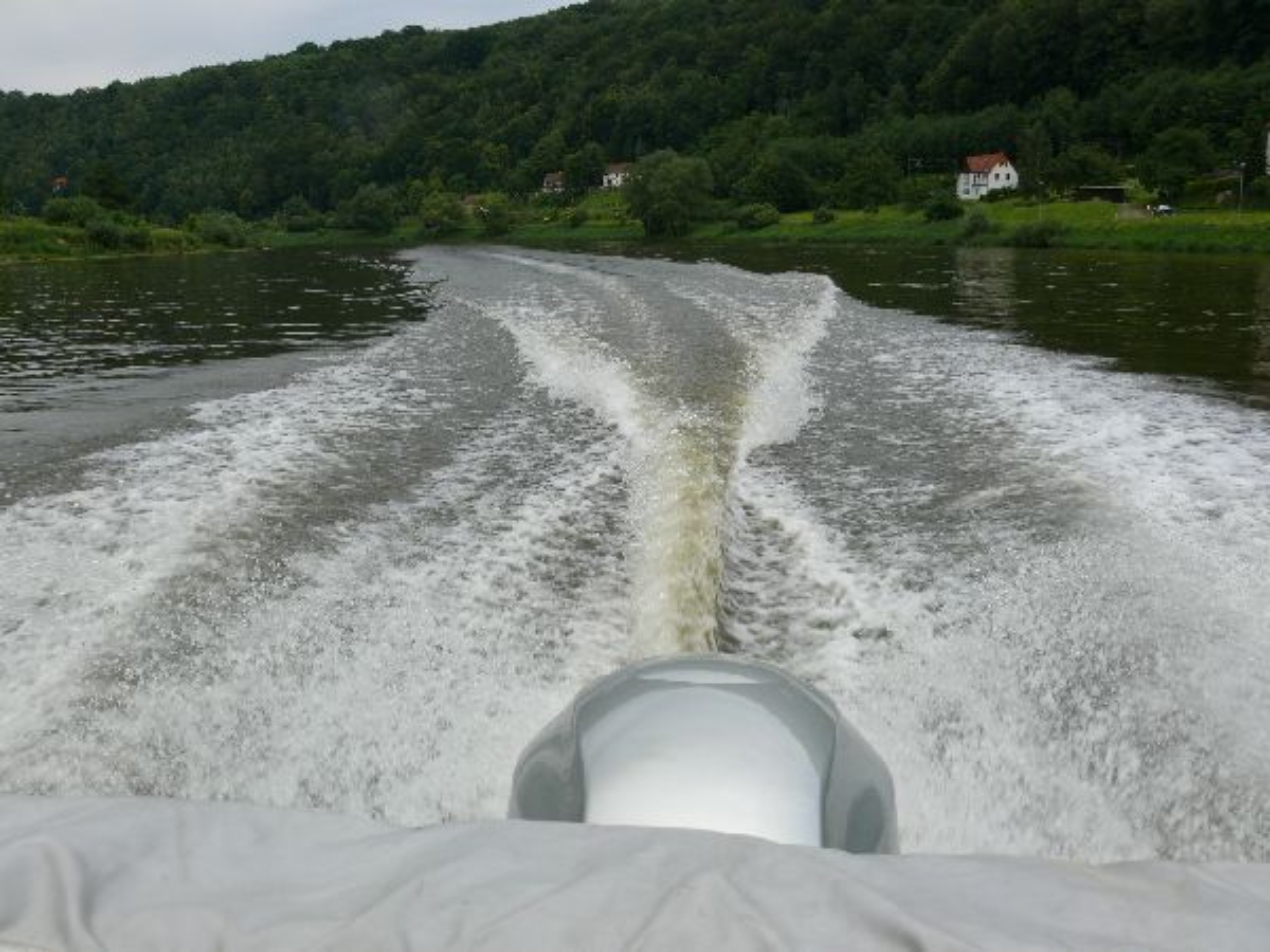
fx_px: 1284
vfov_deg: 40.7
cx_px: 635
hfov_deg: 52.6
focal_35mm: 35
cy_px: 476
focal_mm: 7.4
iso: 100
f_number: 5.6
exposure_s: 1/250
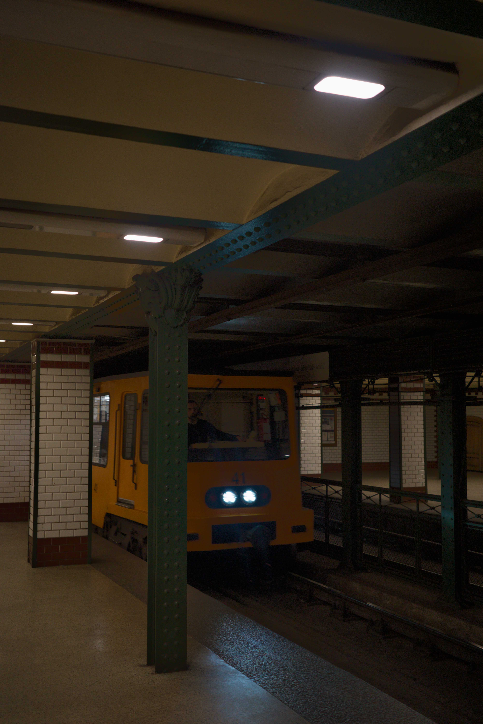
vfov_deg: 48.5
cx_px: 242
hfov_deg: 33.4
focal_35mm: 40
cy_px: 362
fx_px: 805
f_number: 2.8
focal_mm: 26
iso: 1000
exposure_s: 1/100
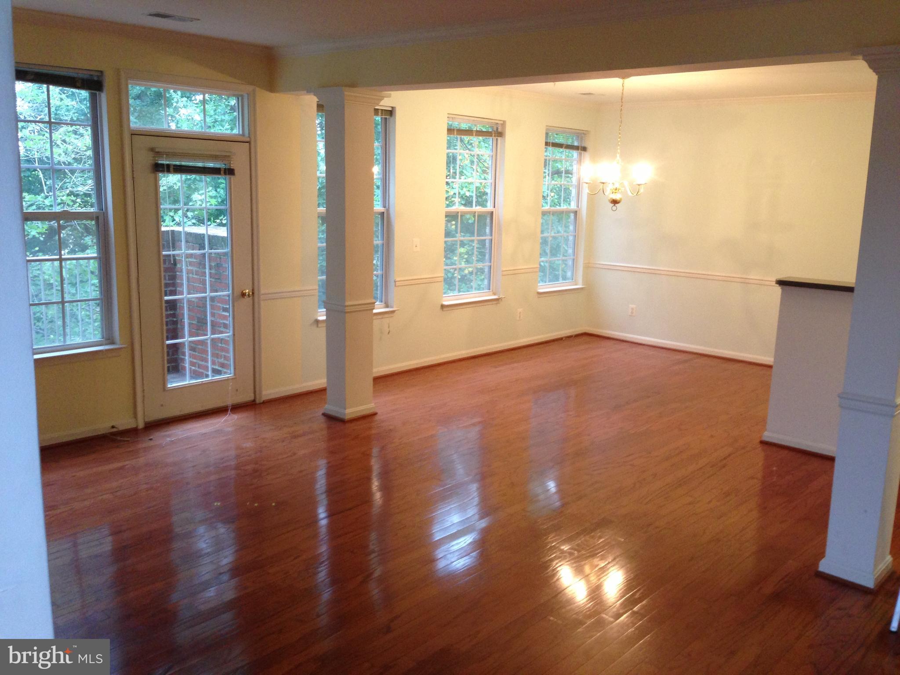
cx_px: 450
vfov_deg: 42.9
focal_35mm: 33
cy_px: 338
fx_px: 858
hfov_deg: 55.4
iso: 160
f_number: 2.4
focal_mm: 4.13
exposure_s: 1/20
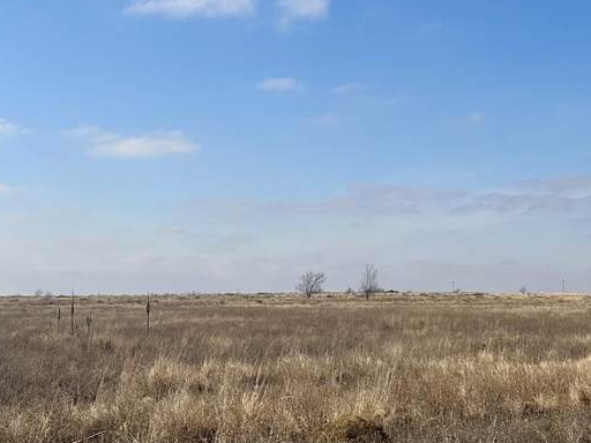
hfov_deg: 32.1
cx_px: 356
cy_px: 60
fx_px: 1024
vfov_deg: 23.9
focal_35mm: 60
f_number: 1.78
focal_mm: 6.86
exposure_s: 1/8197
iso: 80
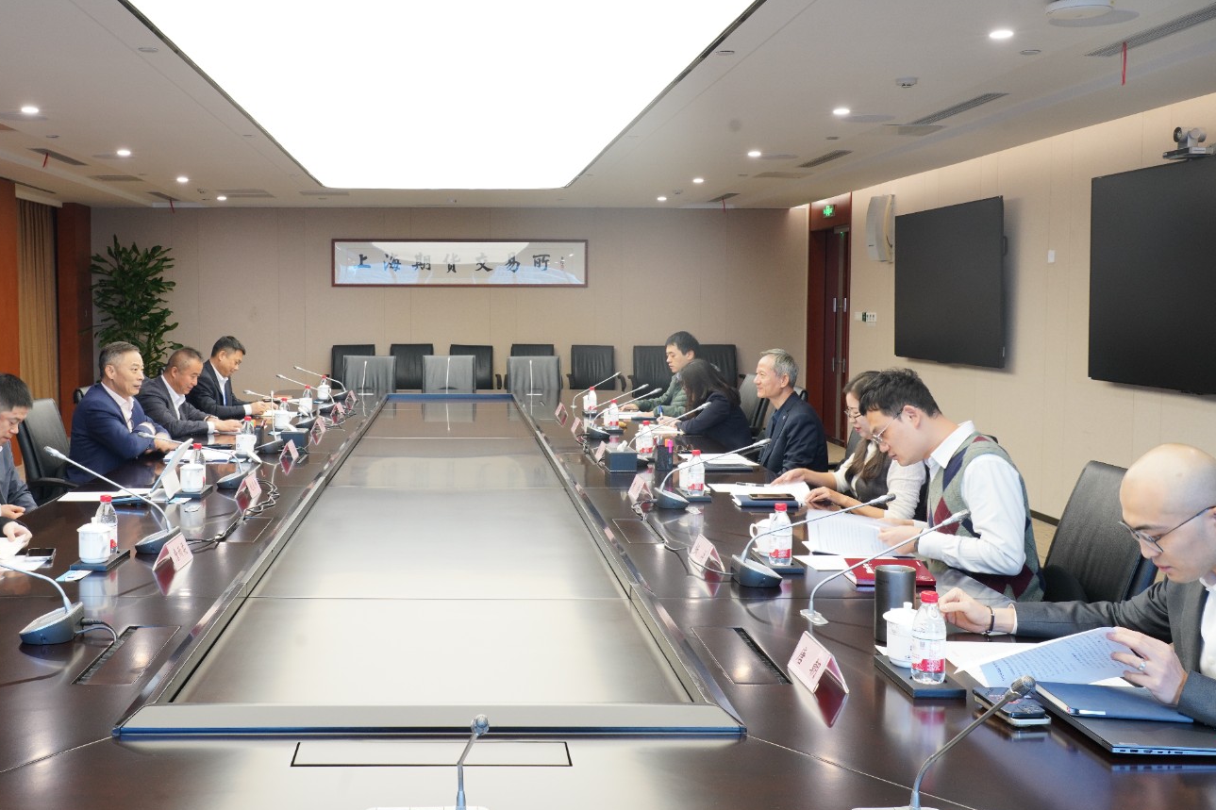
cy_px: 388
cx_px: 469
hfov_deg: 52.7
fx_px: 1216
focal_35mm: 36
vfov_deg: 36.9
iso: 800
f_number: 10
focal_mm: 29
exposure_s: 1/13
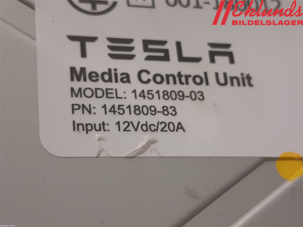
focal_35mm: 26
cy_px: 114
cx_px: 152
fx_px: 228
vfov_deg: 53.1
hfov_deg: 67.3
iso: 125
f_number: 1.7
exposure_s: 1/50
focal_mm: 3.93
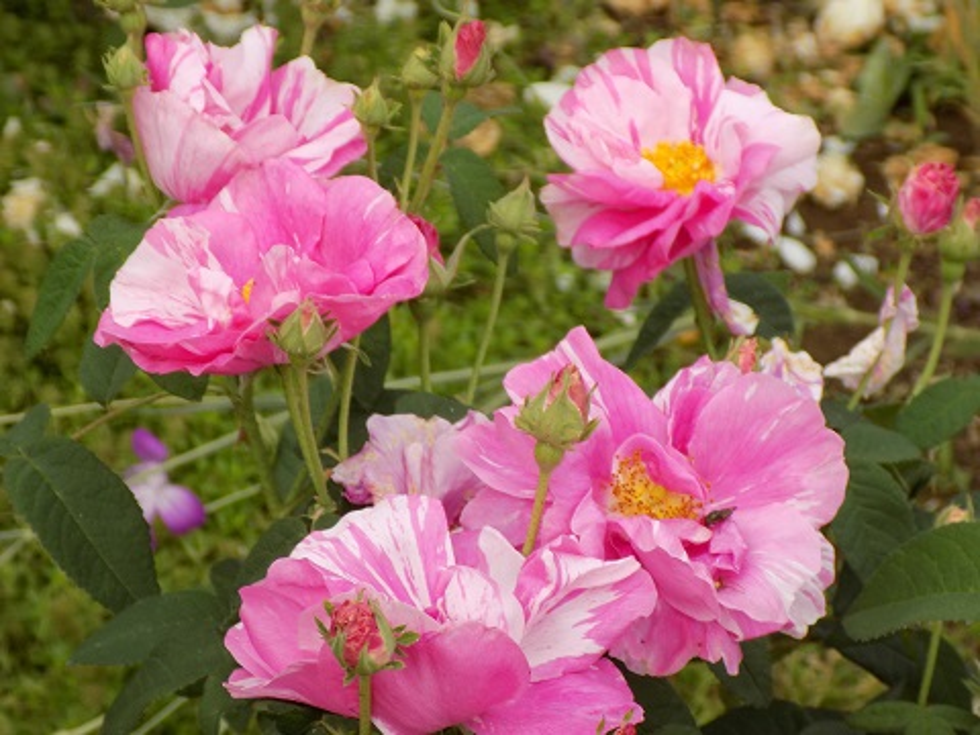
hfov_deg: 14.9
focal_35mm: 132
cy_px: 368
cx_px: 490
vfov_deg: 11.2
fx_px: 3737
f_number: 5
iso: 80
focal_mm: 23.4
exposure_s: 1/160
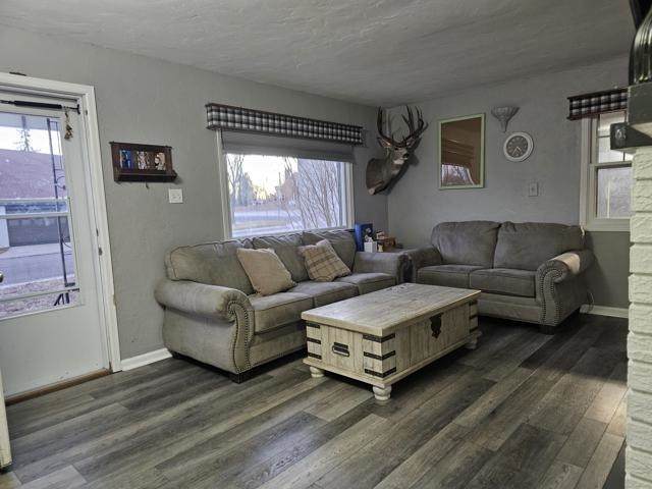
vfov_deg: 58.9
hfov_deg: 73.9
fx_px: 433
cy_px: 244
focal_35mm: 23
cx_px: 326
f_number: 1.7
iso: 640
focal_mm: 6.3
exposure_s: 1/30
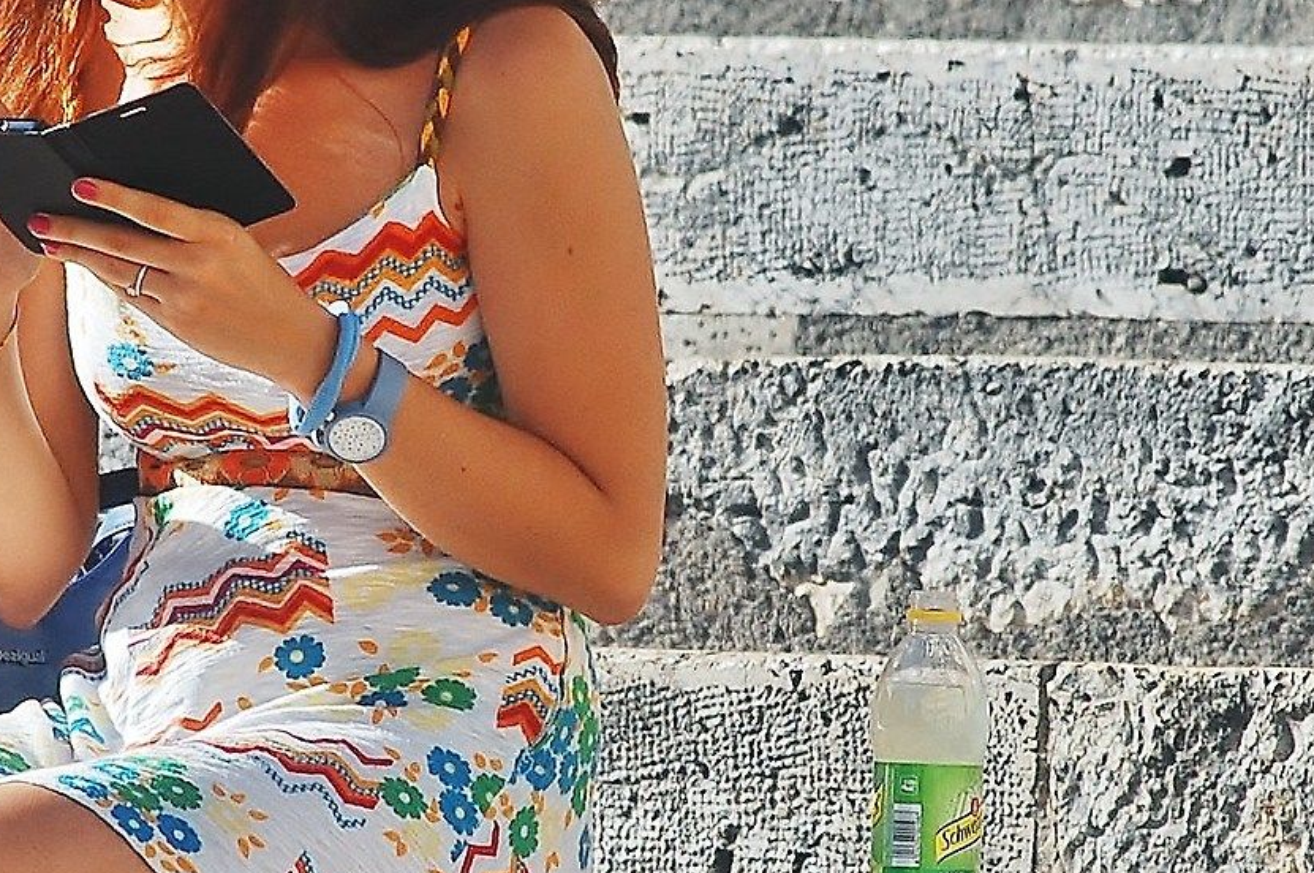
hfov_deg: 2.0
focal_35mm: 1040
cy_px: 550
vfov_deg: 1.3
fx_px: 37915
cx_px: 433
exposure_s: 1/320
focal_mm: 240
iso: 200
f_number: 5.6
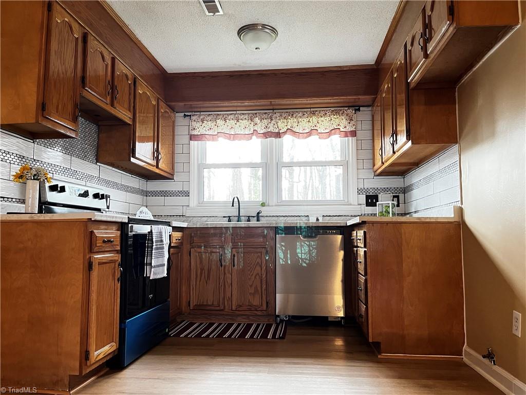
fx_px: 395
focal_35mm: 26
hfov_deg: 67.3
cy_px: 198
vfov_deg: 53.1
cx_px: 263
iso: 320
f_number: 1.6
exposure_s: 1/60
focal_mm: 5.1
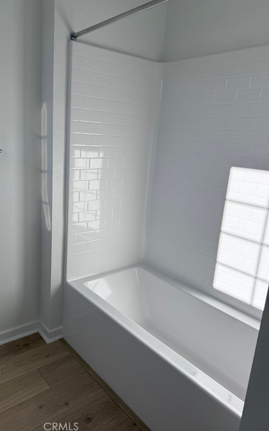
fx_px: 305
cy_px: 212
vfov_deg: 70.4
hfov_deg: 47.3
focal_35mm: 26
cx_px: 106
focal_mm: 6.76
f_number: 1.78
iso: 100
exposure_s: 1/1618
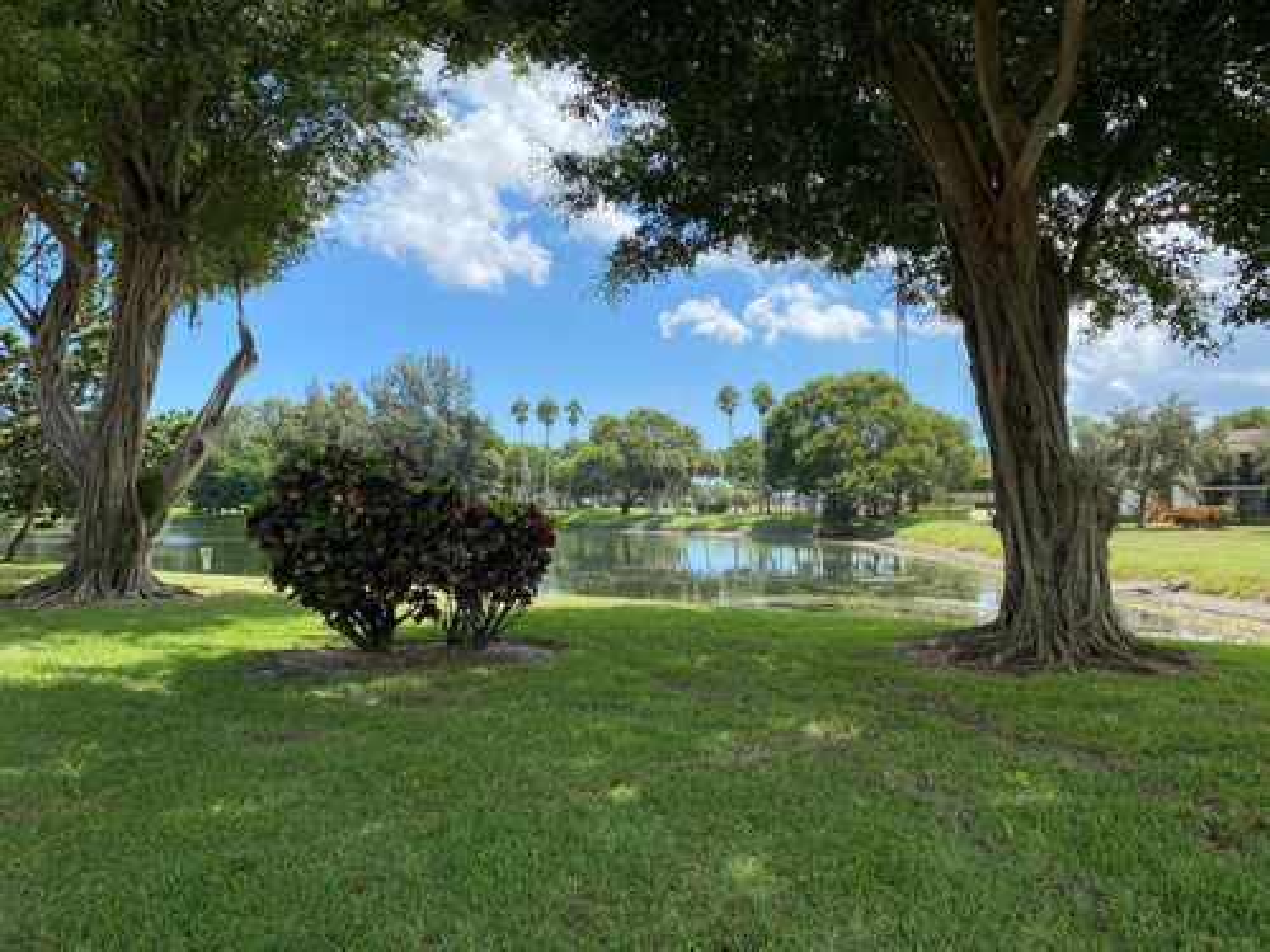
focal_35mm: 26
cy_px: 476
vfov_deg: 53.1
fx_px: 954
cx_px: 635
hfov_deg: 67.3
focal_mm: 4.25
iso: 32
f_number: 1.8
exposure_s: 1/1653
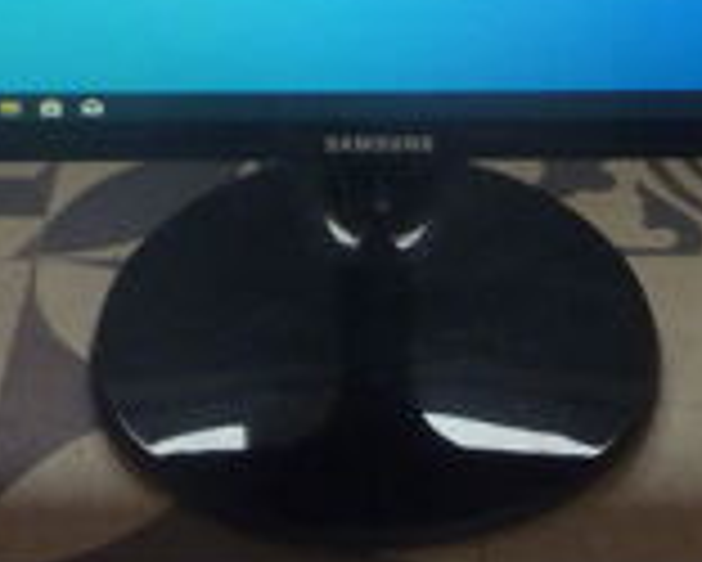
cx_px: 396
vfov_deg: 16.9
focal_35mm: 87
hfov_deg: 22.0
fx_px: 1809
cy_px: -121
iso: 320
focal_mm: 4.7
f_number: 3.4
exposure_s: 1/30
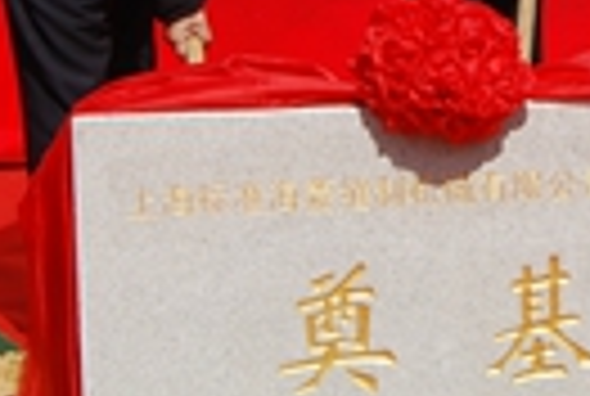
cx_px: 234
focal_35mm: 124
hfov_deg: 16.5
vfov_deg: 11.0
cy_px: 4
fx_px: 2037
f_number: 8
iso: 100
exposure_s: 1/250
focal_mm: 18
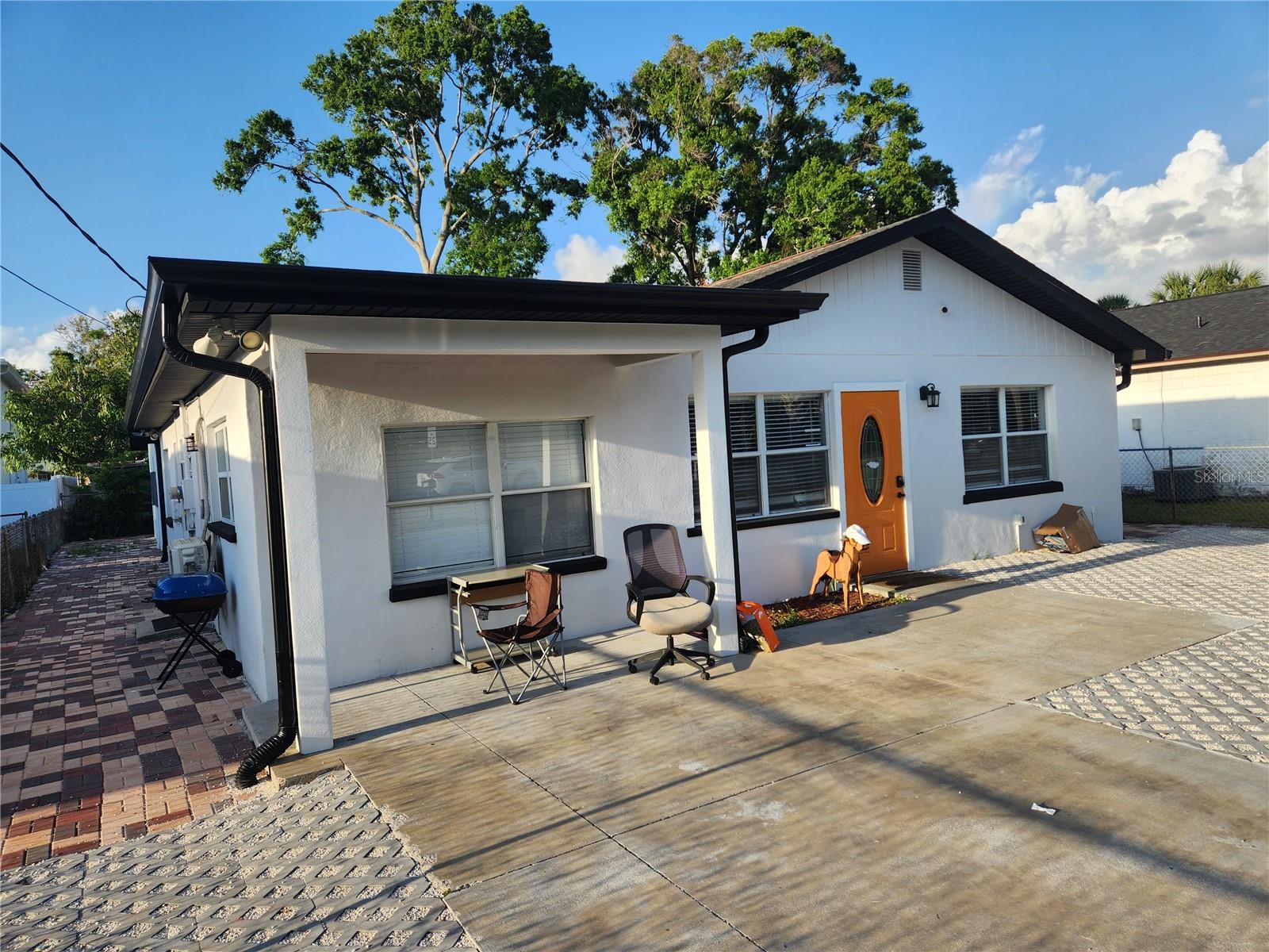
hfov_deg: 73.9
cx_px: 634
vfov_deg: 58.9
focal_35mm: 23
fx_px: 843
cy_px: 476
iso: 20
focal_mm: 5.4
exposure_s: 1/904
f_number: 1.8
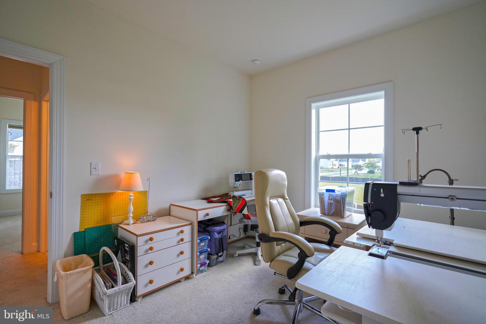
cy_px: 162
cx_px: 243
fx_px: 229
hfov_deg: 93.3
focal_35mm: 17
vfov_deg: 70.4
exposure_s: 1/160
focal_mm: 17
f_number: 4
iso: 500
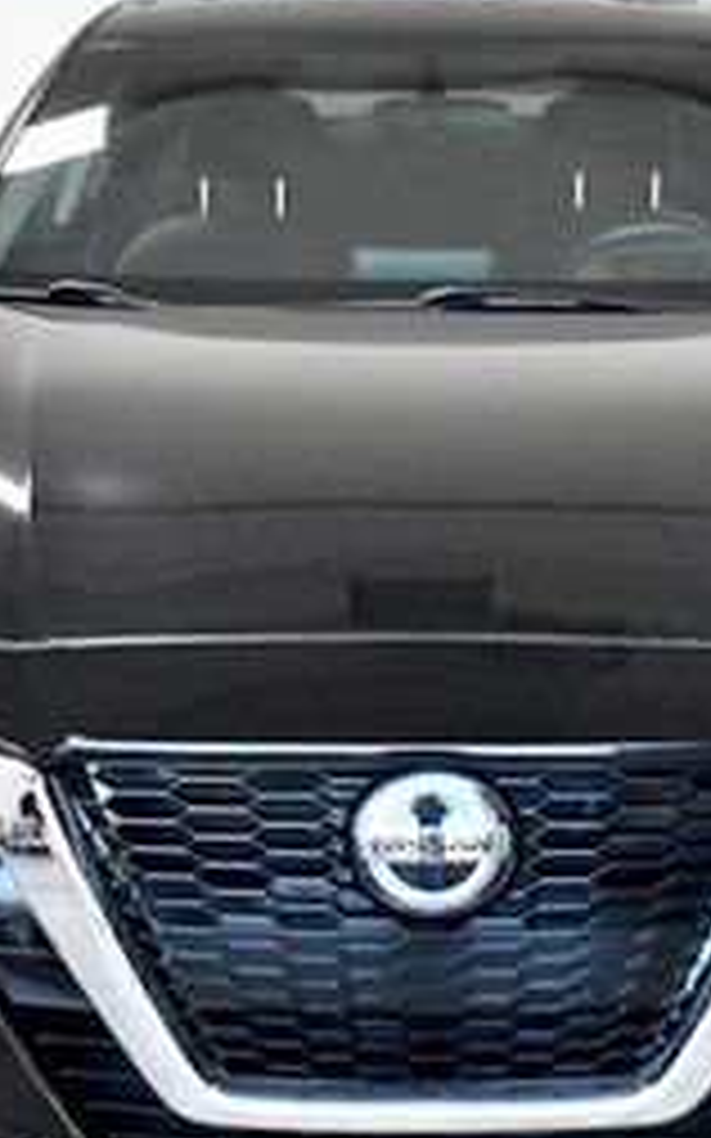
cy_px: 475
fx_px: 2637
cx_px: 446
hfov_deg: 15.3
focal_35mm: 85
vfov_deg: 24.3
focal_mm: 22
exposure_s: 1/640
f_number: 3.5
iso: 2500
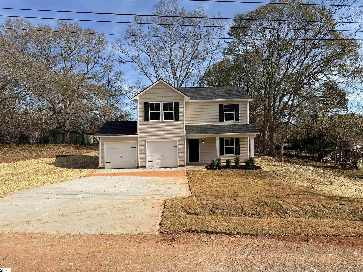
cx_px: 182
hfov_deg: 71.6
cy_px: 136
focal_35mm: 24
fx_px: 252
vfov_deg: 56.8
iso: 80
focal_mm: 6.76
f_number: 1.78
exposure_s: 1/4975
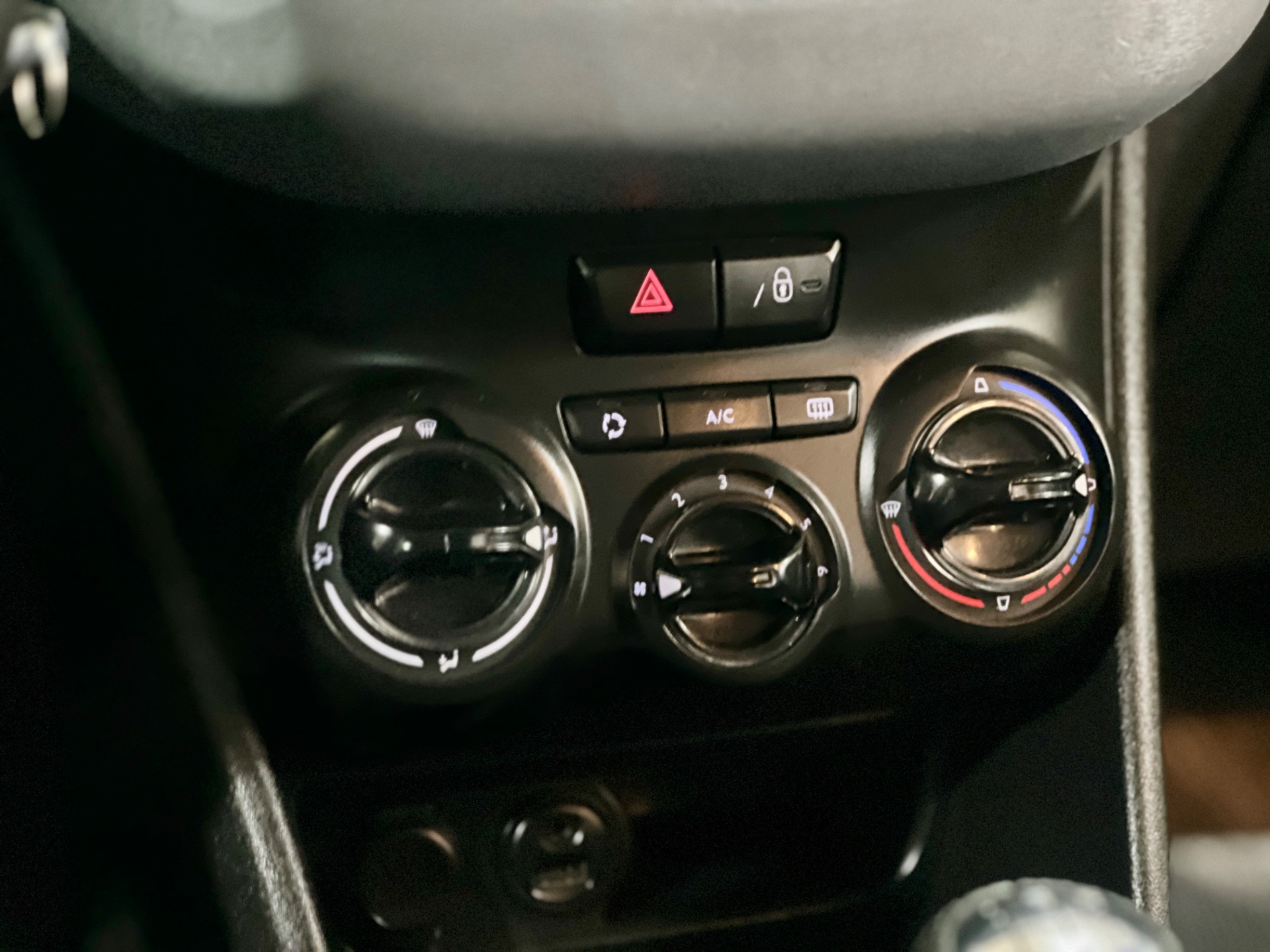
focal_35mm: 77
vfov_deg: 19.1
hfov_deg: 25.3
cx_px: 635
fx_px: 2825
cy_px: 476
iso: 2000
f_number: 2.8
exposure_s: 1/15
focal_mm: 9
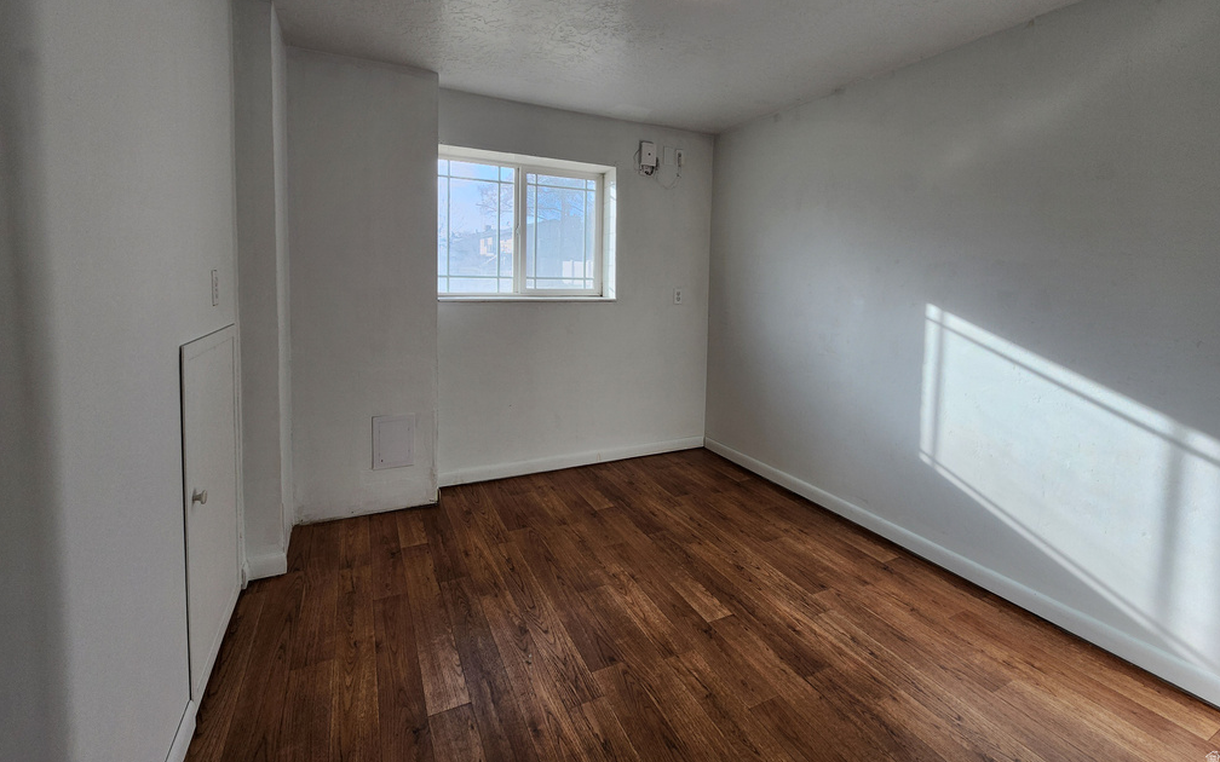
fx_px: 465
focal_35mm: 14
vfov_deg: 77.7
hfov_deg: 105.3
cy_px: 305
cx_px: 605
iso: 50
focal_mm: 2.2
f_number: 2.2
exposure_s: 1/260
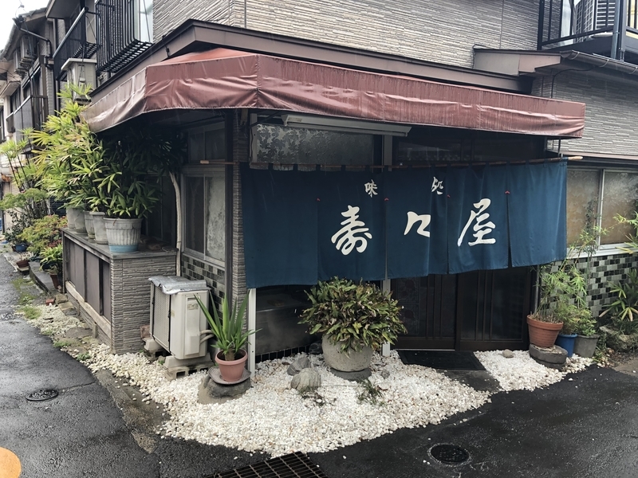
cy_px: 239
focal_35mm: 28
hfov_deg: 63.4
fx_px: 516
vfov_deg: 49.7
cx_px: 319
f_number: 1.8
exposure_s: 1/120
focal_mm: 3.99
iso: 40
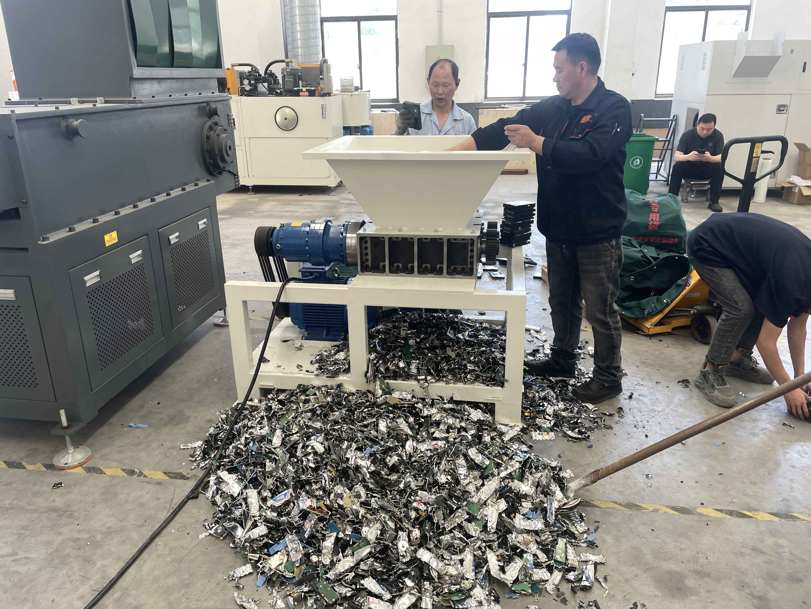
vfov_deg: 53.1
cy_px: 304
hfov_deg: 67.3
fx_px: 609
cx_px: 406
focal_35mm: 26
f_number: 1.6
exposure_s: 1/121
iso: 40
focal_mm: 4.2
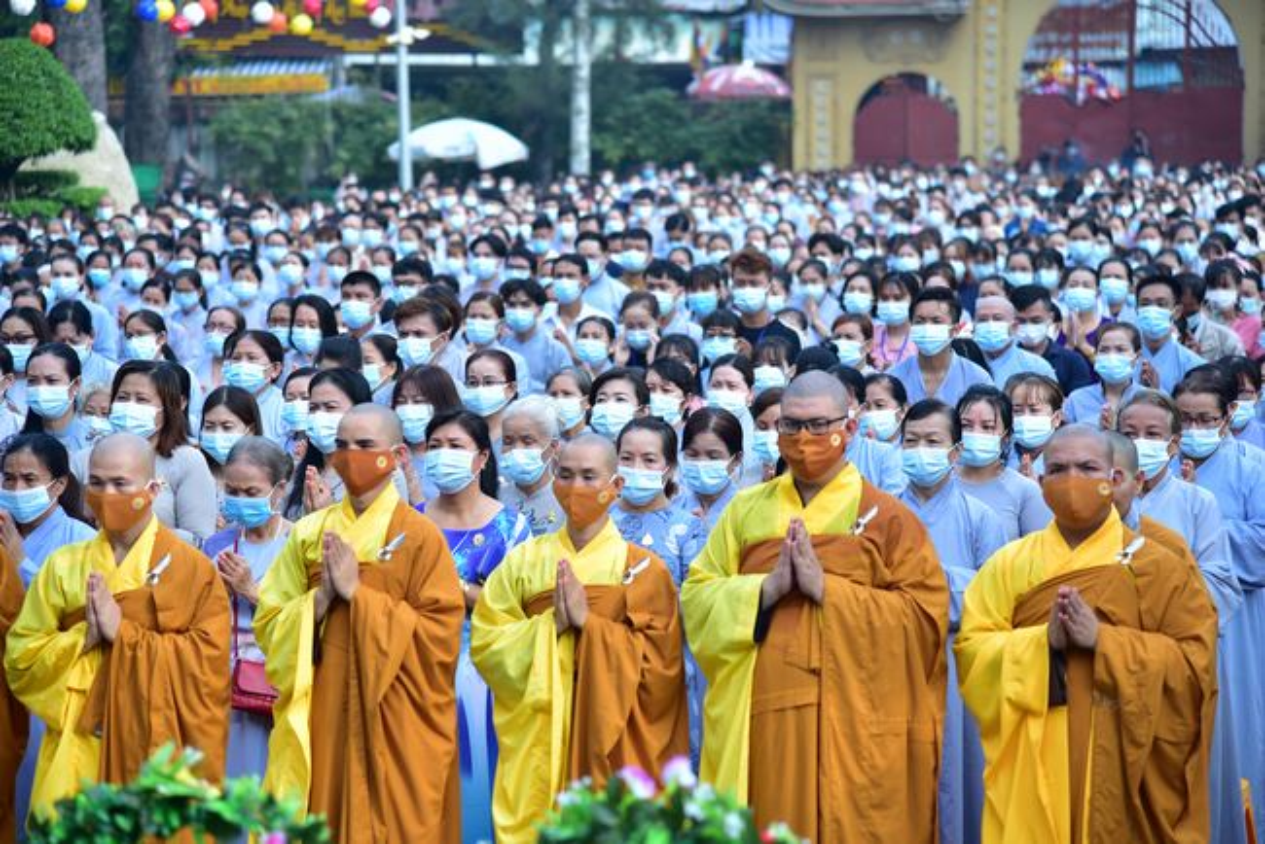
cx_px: 632
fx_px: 4218
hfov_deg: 17.1
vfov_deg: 11.4
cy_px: 422
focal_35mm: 120
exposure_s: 1/125
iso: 100
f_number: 4
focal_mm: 120
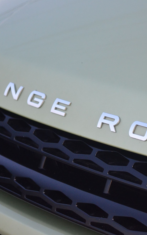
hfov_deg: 10.2
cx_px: 130
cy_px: 118
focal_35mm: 128
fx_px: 819
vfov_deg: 16.3
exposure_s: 1/500
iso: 1600
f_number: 2.8
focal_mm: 55
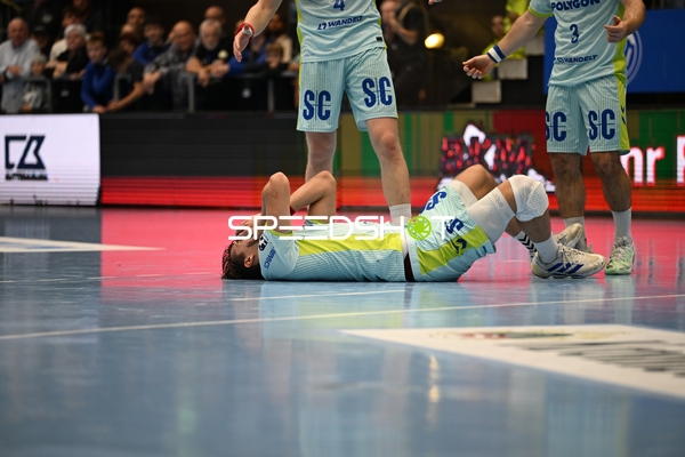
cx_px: 342
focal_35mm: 160
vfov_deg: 8.6
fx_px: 3044
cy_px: 228
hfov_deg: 12.8
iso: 2000
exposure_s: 1/1250
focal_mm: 160
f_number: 2.8
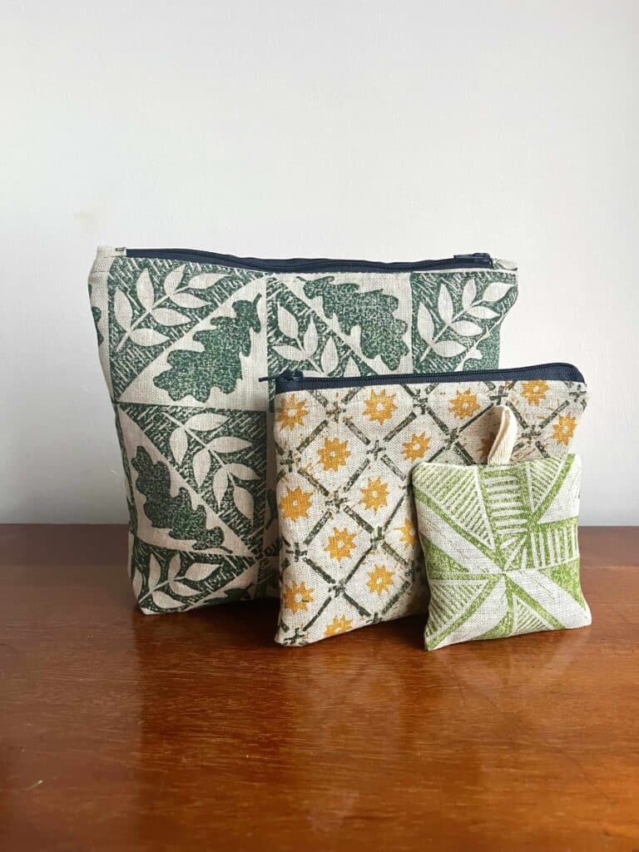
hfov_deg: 53.1
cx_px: 320
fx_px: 640
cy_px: 426
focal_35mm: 26
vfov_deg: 67.3
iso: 320
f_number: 1.6
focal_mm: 5.1
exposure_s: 1/60
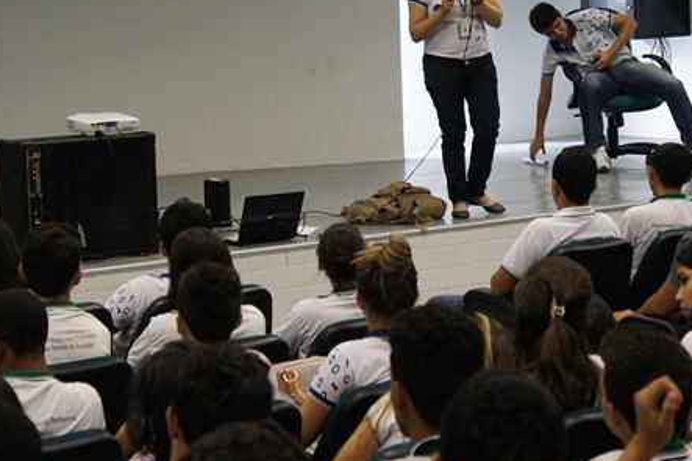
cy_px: 97
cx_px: 241
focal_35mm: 122
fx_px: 2342
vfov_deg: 11.2
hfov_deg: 16.8
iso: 1600
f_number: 5
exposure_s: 1/160
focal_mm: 45
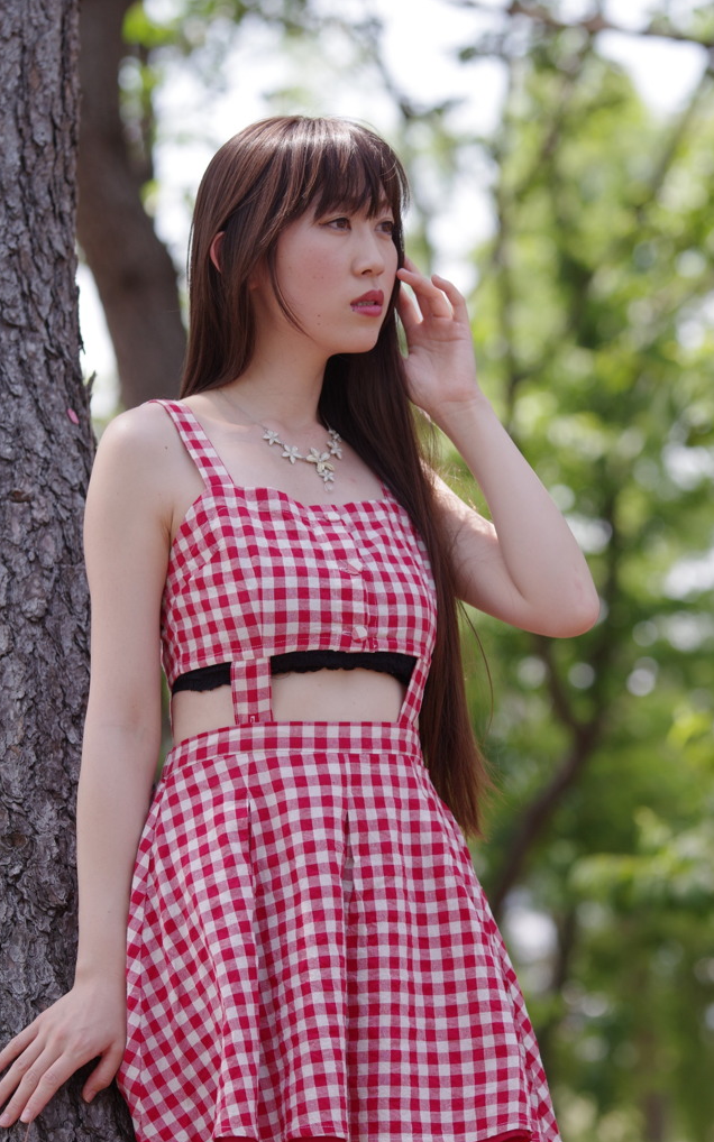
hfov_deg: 7.5
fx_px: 5481
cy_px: 573
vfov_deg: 11.9
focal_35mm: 176
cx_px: 345
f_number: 4
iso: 200
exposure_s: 1/250
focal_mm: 115
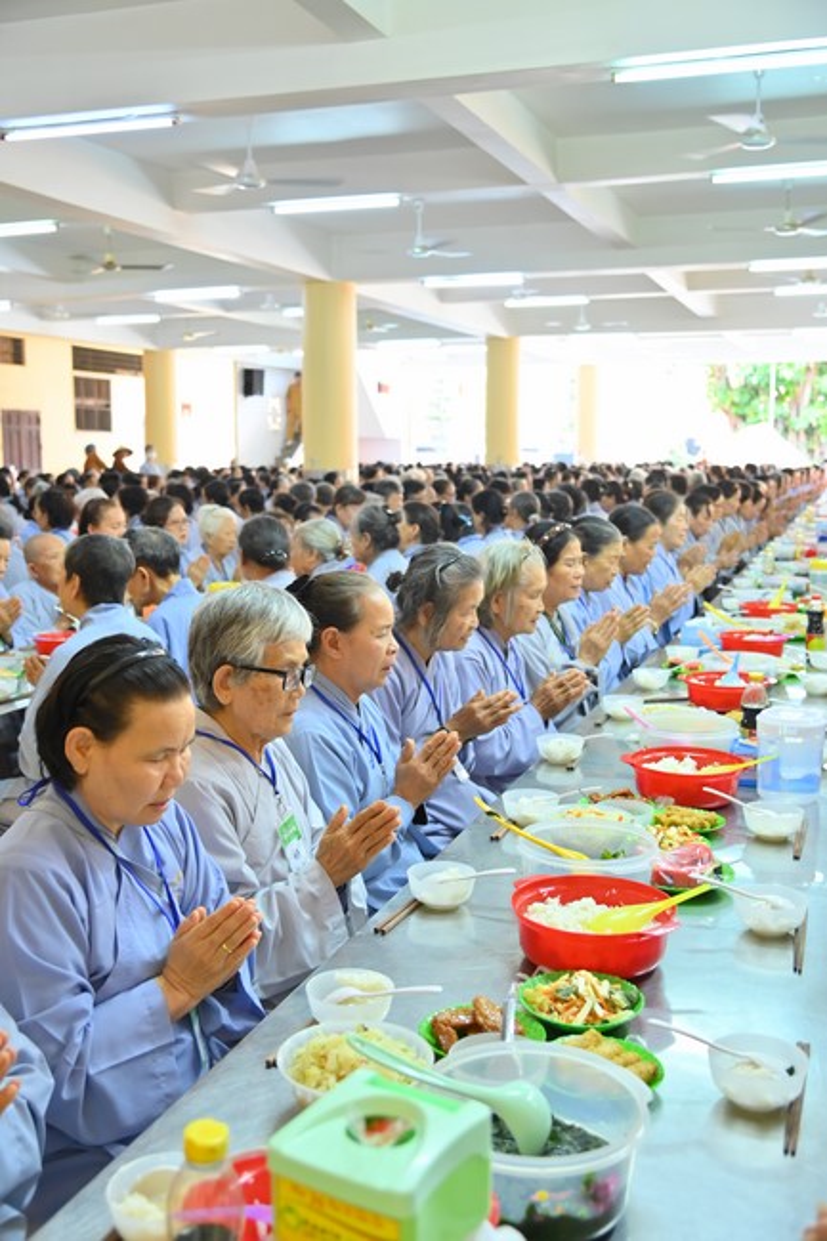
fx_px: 1207
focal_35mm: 35
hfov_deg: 37.8
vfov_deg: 54.4
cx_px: 414
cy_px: 620
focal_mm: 35
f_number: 4.5
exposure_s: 1/60
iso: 1250
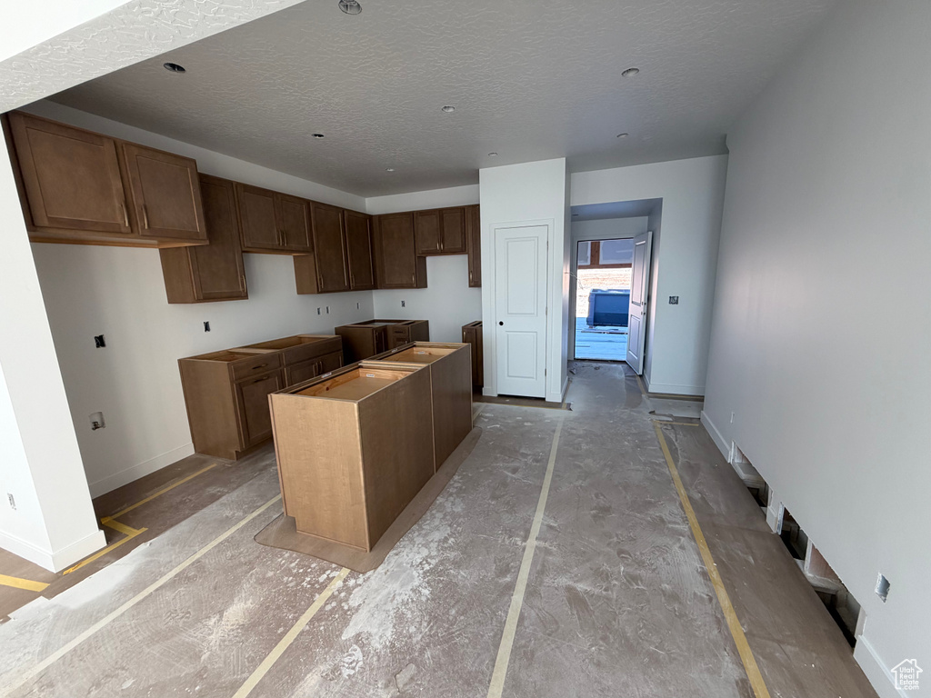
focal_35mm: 14
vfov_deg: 85.7
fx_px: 377
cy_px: 349
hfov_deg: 102.1
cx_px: 466
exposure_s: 1/121
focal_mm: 2.22
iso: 100
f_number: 2.2
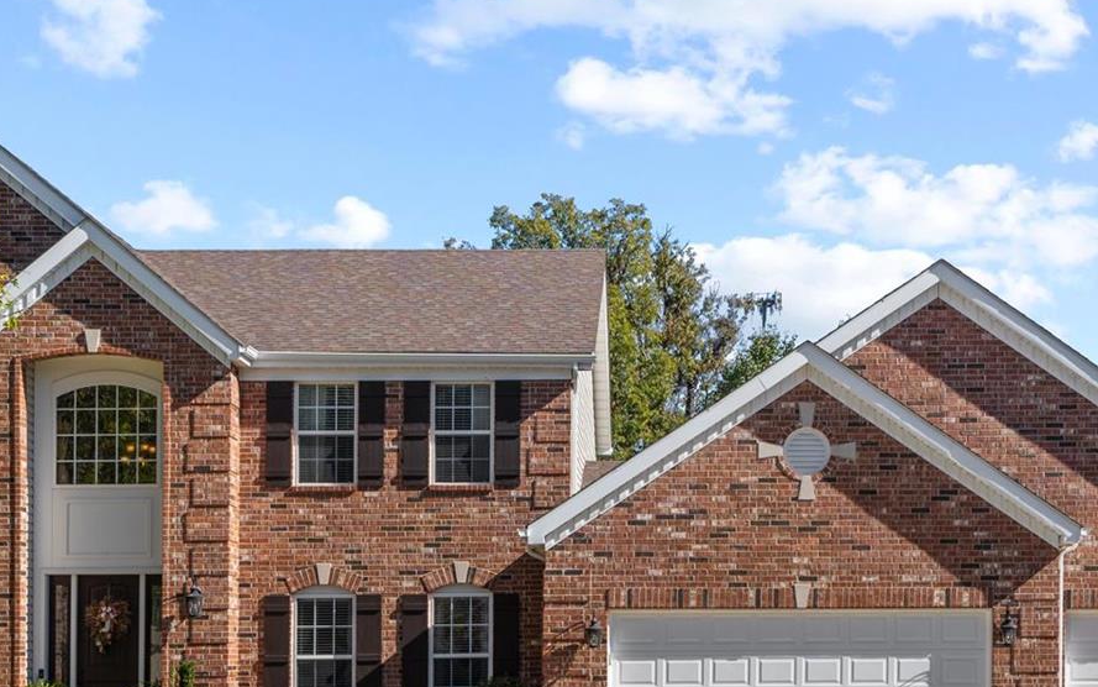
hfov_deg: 36.9
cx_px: 506
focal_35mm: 55
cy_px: 602
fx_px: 1646
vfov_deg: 23.0
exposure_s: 1/500
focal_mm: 20
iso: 400
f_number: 5.6
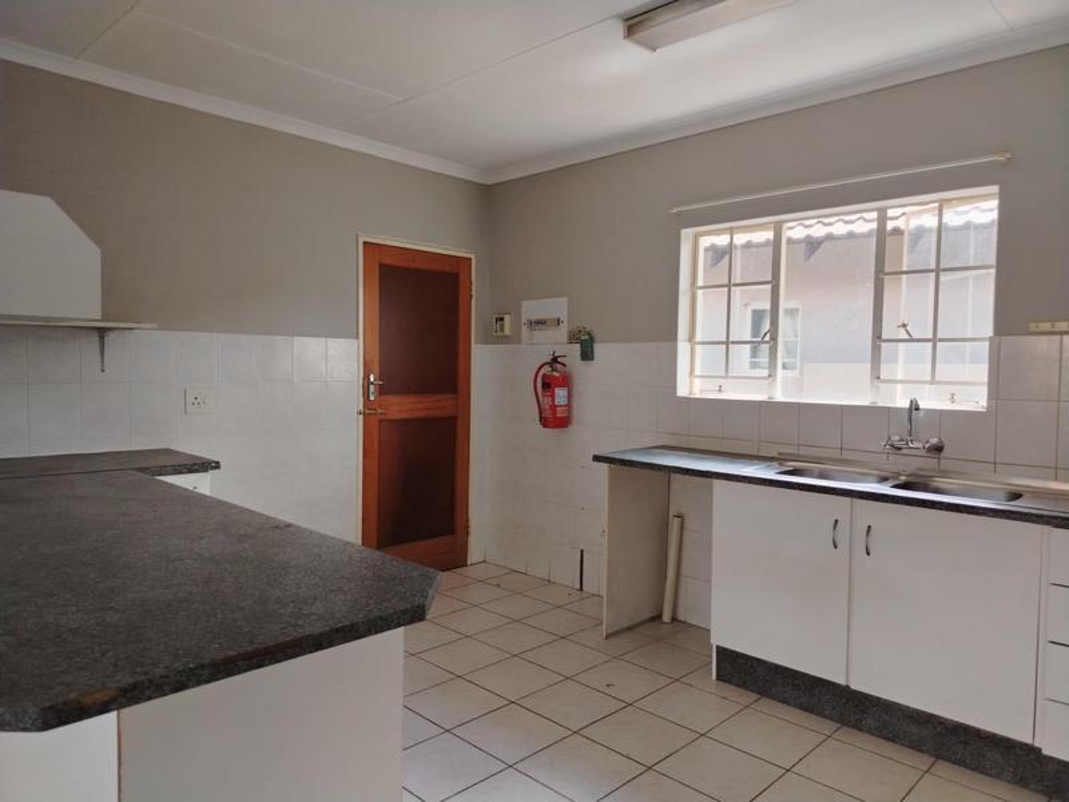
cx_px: 534
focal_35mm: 24
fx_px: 741
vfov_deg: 56.8
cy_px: 401
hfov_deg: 71.6
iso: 319
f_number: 1.75
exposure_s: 1/120
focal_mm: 5.25
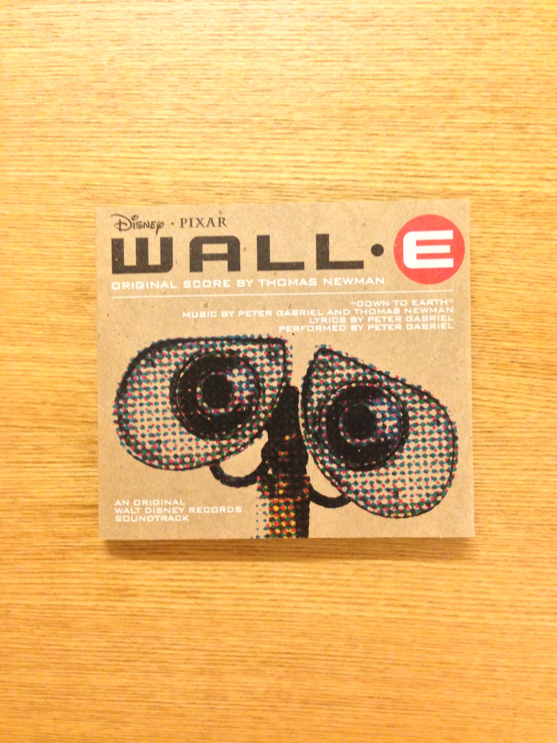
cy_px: 372
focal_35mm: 33
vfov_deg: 55.4
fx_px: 708
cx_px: 278
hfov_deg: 42.9
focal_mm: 4.13
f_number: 2.4
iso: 400
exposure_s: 1/17
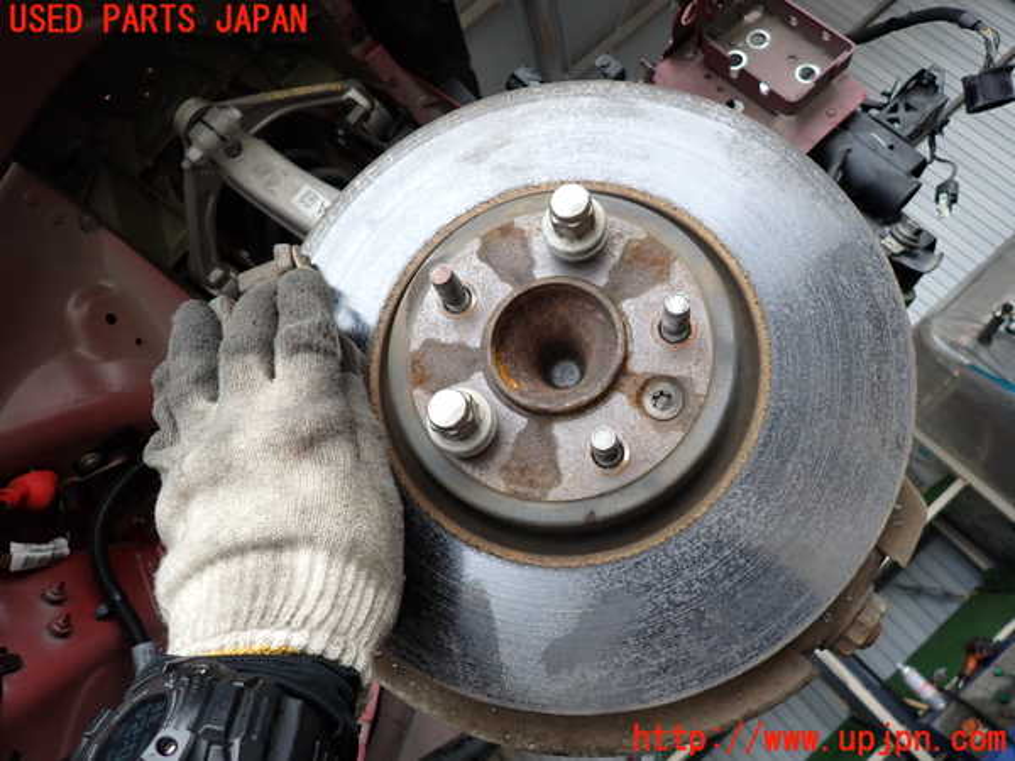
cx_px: 508
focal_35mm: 25
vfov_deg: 54.9
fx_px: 733
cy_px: 380
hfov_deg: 69.4
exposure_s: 1/320
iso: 100
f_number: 2
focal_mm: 4.5
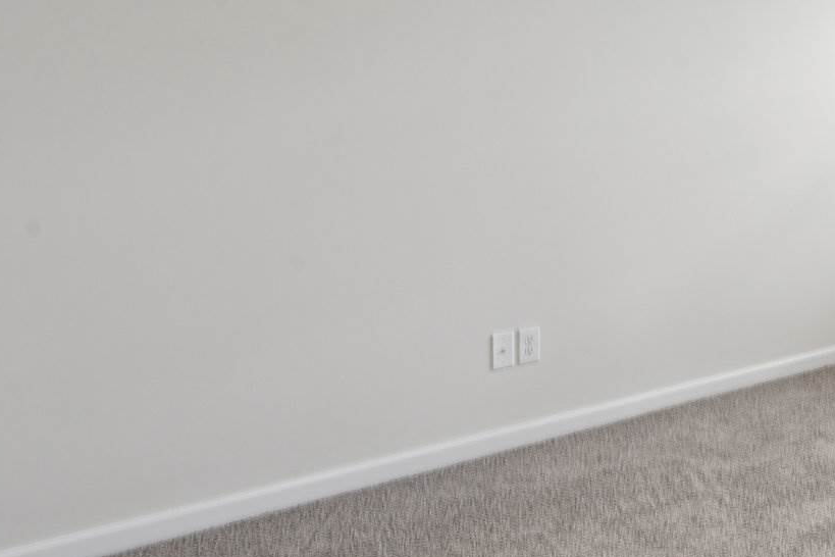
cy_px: 125
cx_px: 918
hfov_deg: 39.6
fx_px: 928
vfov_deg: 32.6
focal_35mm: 40
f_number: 11
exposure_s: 1/4
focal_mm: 16
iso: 100
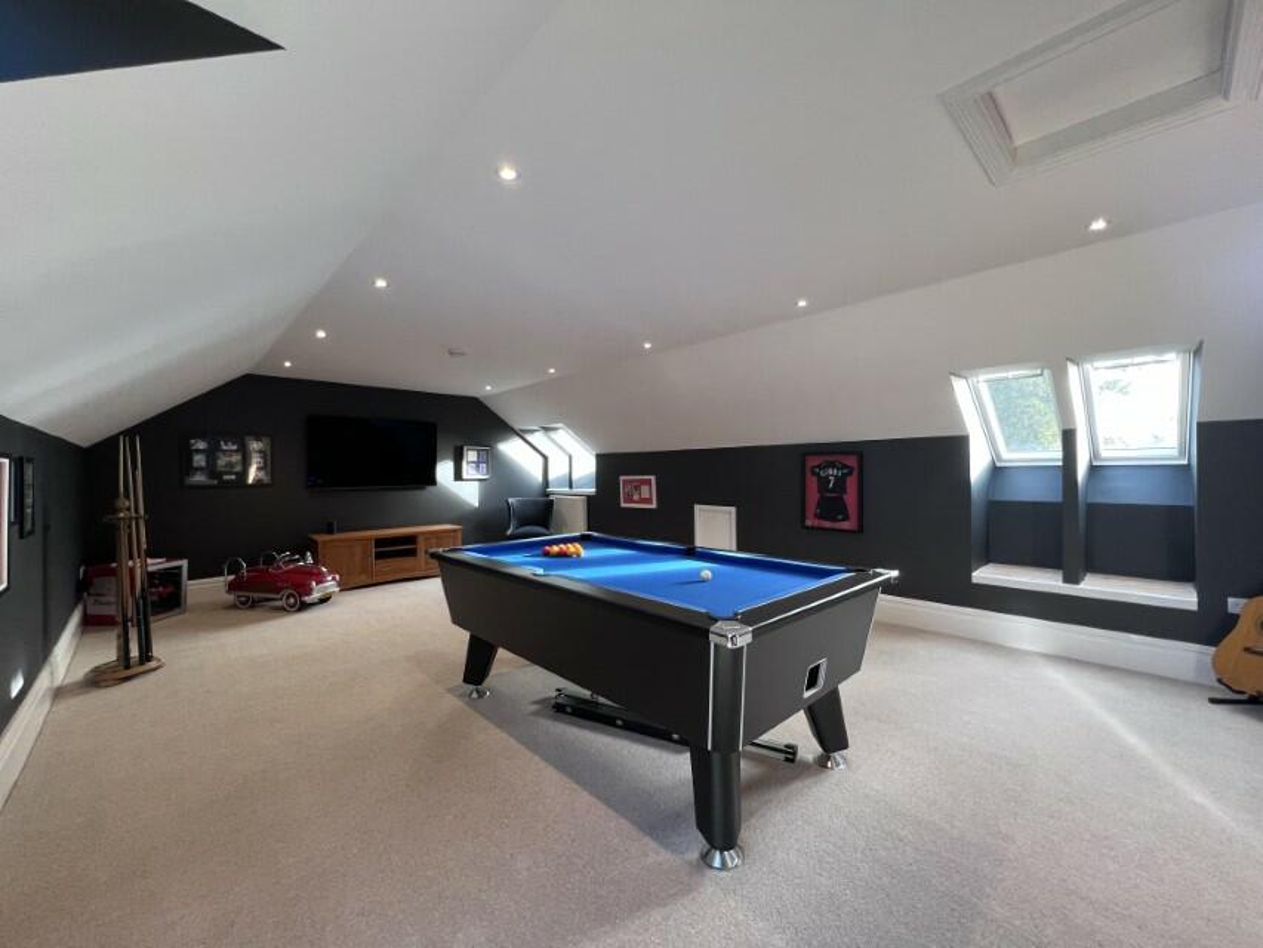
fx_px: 474
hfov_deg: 106.2
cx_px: 632
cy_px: 474
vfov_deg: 89.9
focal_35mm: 13
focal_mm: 1.57
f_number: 1.8
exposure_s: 1/100
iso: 160
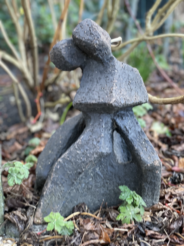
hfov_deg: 28.0
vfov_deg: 36.8
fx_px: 369
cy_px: 123
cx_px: 92
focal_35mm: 52
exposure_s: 1/88
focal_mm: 6
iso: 250
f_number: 2
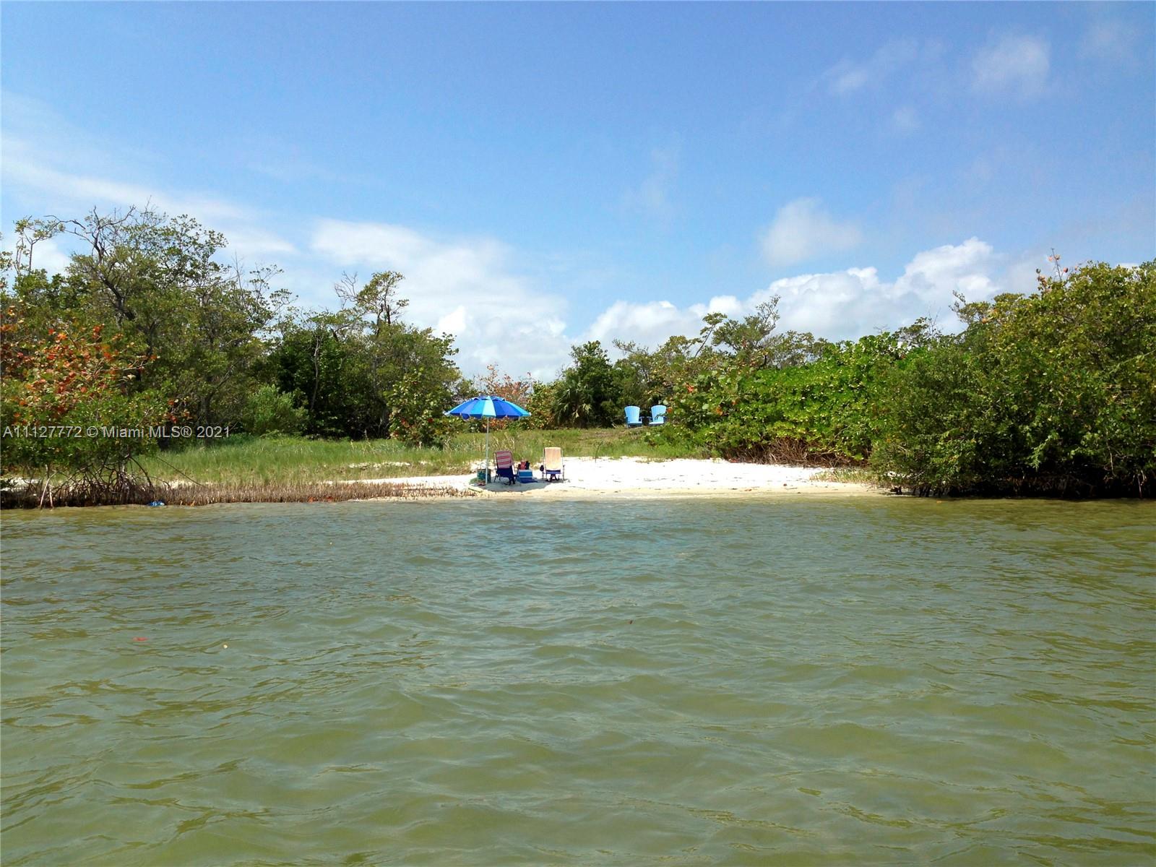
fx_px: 1102
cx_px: 578
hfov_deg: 55.4
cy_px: 434
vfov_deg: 42.9
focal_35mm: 33
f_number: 2.4
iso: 50
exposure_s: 1/1808
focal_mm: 4.13
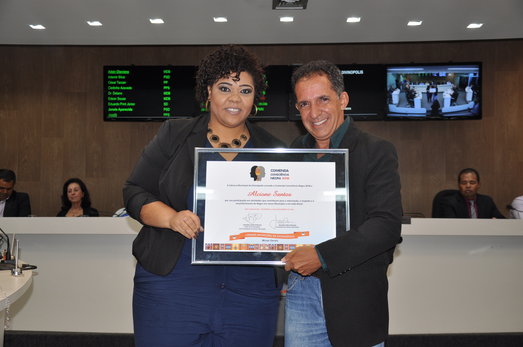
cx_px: 262
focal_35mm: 51
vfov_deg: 26.4
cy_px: 174
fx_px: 740
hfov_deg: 38.9
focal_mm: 34
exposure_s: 1/60
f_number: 4.2
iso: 200
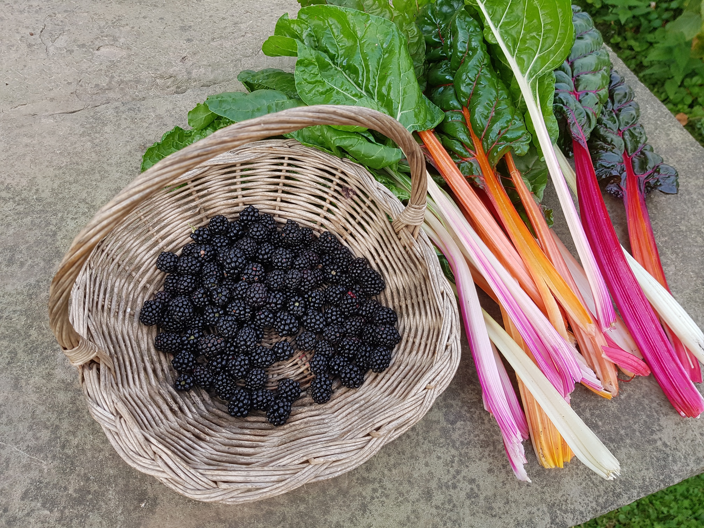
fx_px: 529
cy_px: 264
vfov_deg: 53.1
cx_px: 352
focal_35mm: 26
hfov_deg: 67.3
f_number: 1.7
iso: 50
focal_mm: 4.2
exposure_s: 1/412
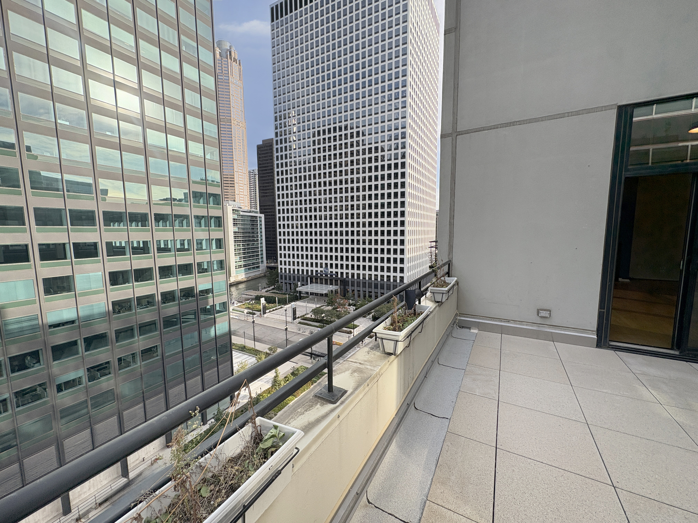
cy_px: 262
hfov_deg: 102.1
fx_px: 282
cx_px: 349
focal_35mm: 14
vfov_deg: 85.7
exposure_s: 1/433
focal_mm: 2.22
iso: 50
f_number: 2.2
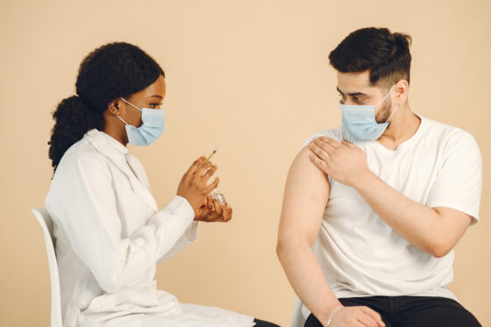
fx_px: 1159
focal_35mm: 85
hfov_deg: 23.9
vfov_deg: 16.1
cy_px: 164
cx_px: 246
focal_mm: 85
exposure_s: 1/200
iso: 400
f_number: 2.2
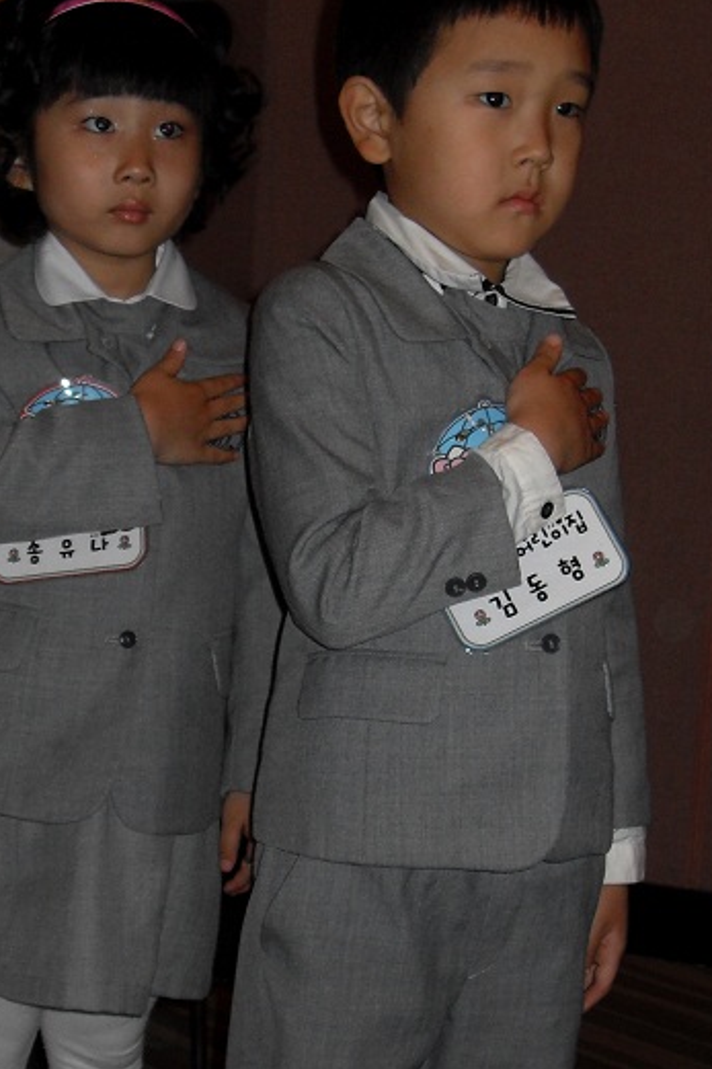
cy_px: 694
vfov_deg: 29.9
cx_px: 324
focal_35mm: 67
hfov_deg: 20.3
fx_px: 1989
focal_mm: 6.3
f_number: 2.8
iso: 100
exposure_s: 1/45
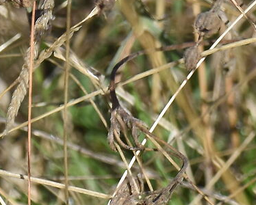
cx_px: -92
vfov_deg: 1.3
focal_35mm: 1218
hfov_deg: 1.6
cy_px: -215
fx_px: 9238
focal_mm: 135
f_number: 8
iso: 320
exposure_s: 1/800
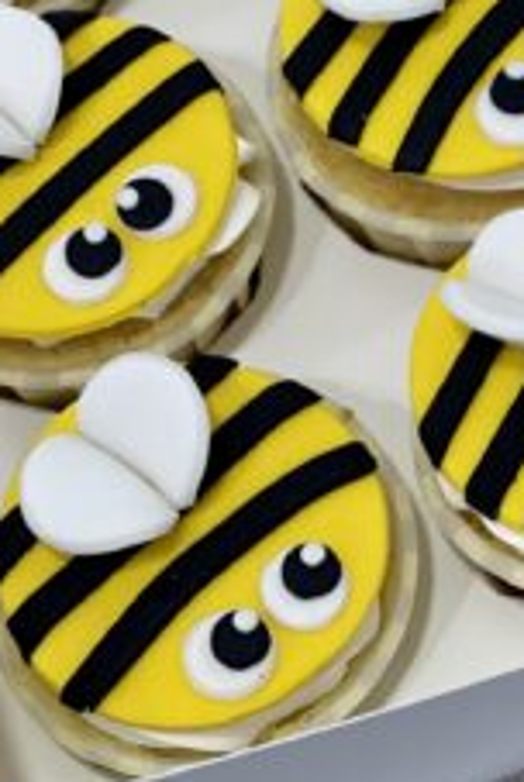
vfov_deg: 13.0
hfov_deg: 8.7
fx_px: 3395
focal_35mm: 156
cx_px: 607
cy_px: 33
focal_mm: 7.5
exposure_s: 1/100
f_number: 2.2
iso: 160
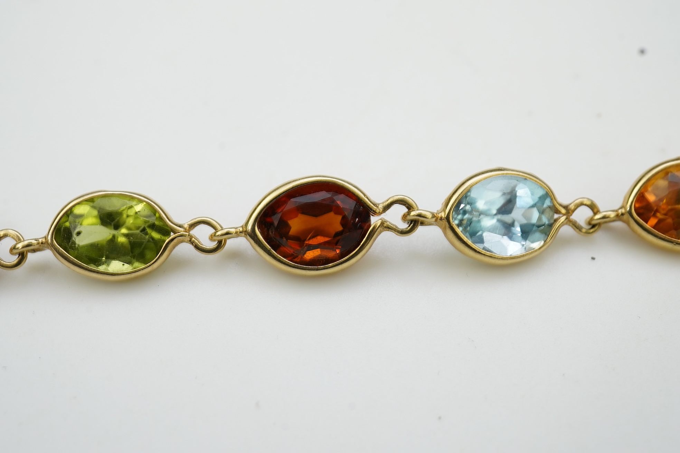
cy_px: 226
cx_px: 340
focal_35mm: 45
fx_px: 850
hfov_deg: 43.6
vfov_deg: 29.9
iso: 400
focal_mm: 30
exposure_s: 1/20
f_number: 18
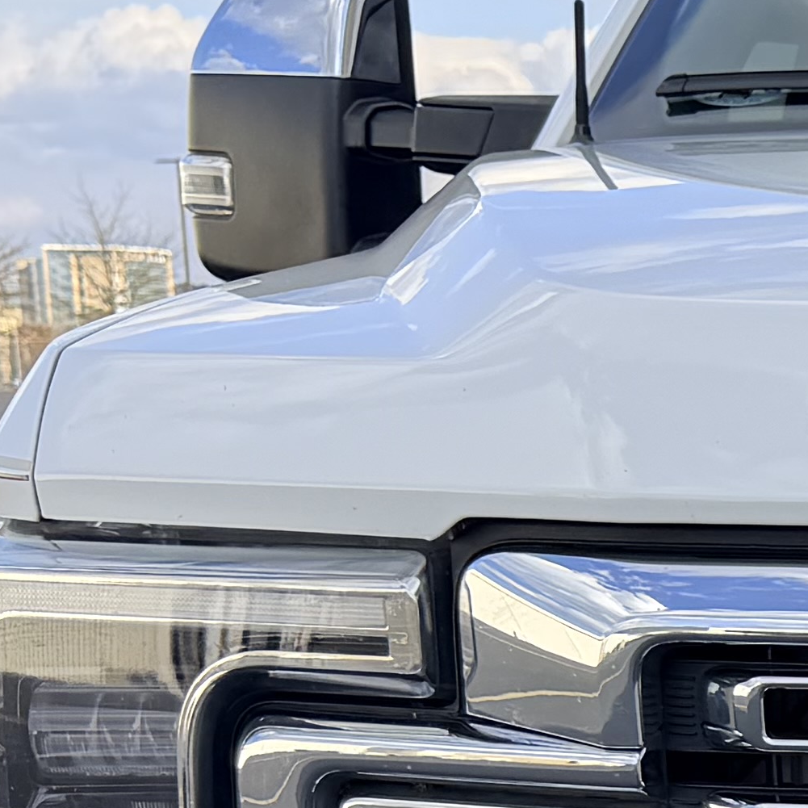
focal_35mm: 121
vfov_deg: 13.9
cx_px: 1599
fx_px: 3195
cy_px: 1016
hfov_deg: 12.7
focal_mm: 6.76
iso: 80
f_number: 1.78
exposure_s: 1/1901
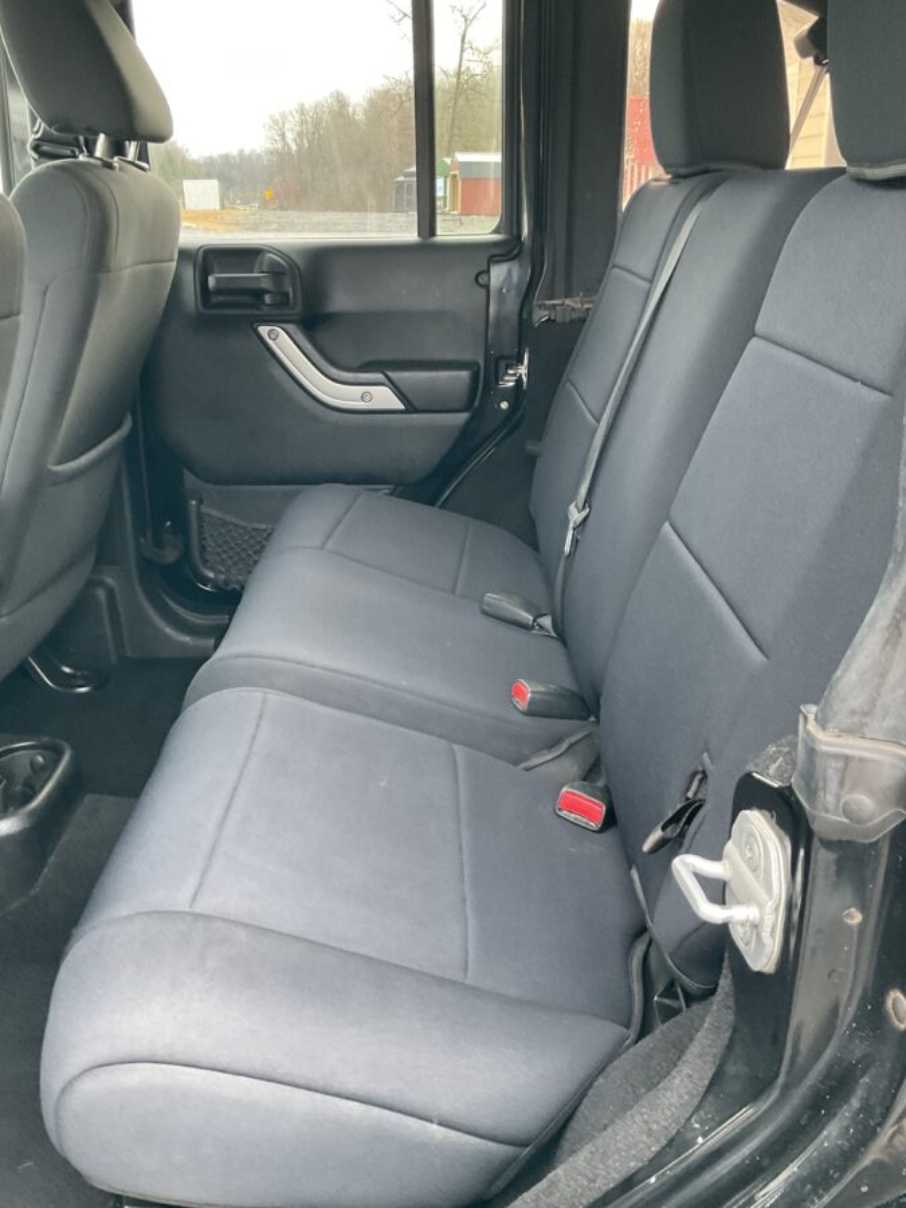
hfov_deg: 42.9
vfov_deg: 55.3
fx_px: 1152
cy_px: 574
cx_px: 408
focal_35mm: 33
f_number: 1.8
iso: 160
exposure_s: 1/60
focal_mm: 3
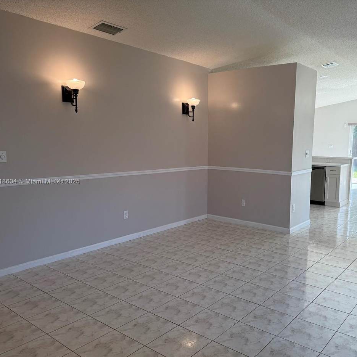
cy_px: 182
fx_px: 338
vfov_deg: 55.6
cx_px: 226
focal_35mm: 29
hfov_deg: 54.9
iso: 100
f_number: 1.78
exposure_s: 1/295
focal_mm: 6.76
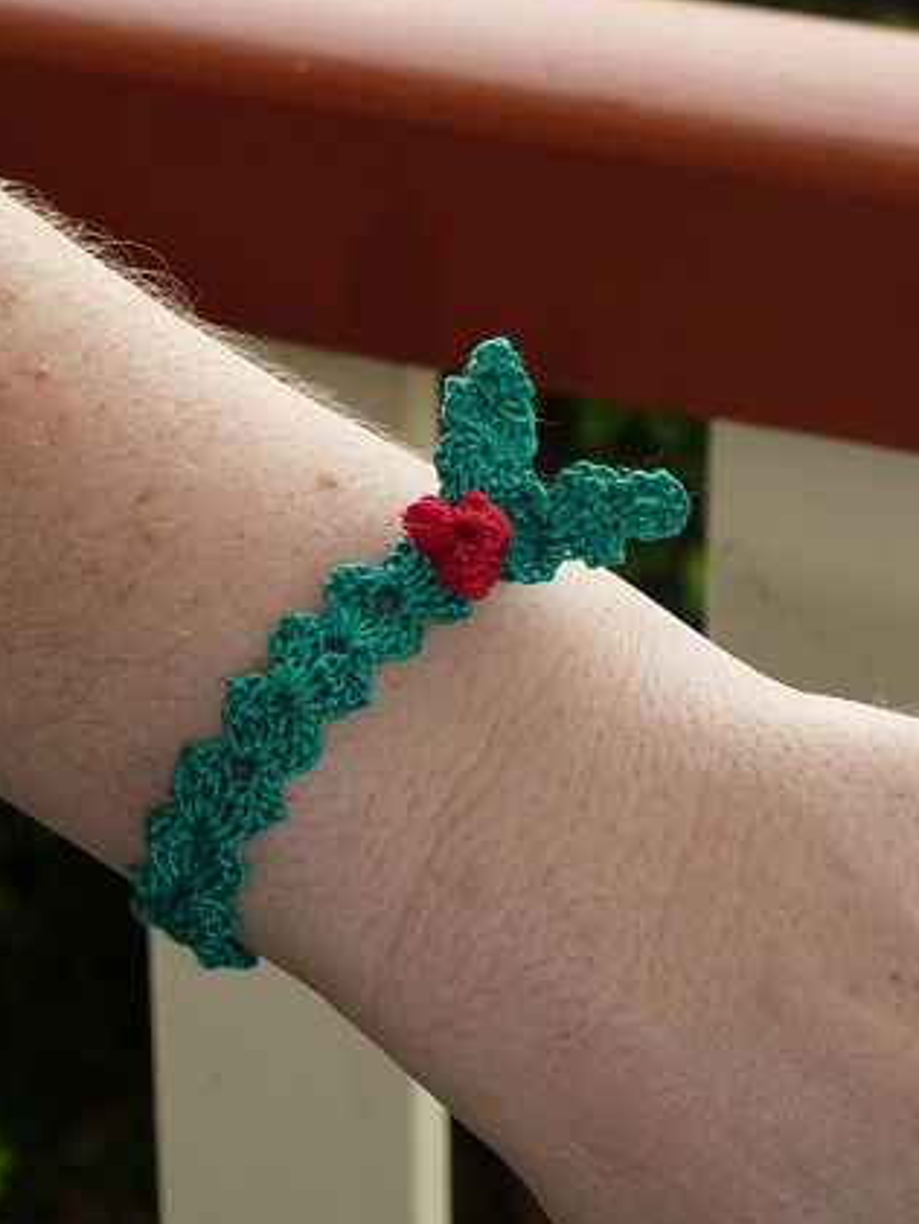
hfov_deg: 10.0
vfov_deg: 13.3
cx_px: 477
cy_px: 584
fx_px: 5236
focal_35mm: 148
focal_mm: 15.8
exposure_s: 1/40
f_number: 4.3
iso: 100
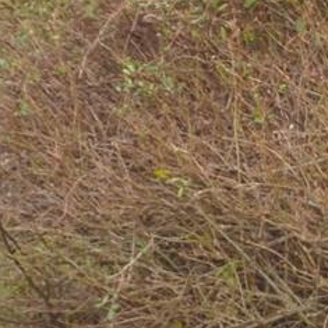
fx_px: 2862
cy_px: -312
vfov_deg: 6.4
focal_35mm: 267
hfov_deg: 5.5
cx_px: 1428
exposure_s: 1/125
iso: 125
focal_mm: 24
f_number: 5.6
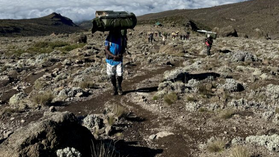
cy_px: -3
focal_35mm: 41
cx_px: 144
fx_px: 303
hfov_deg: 49.4
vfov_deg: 27.2
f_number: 1.78
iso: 80
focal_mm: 6.86
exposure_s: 1/10417
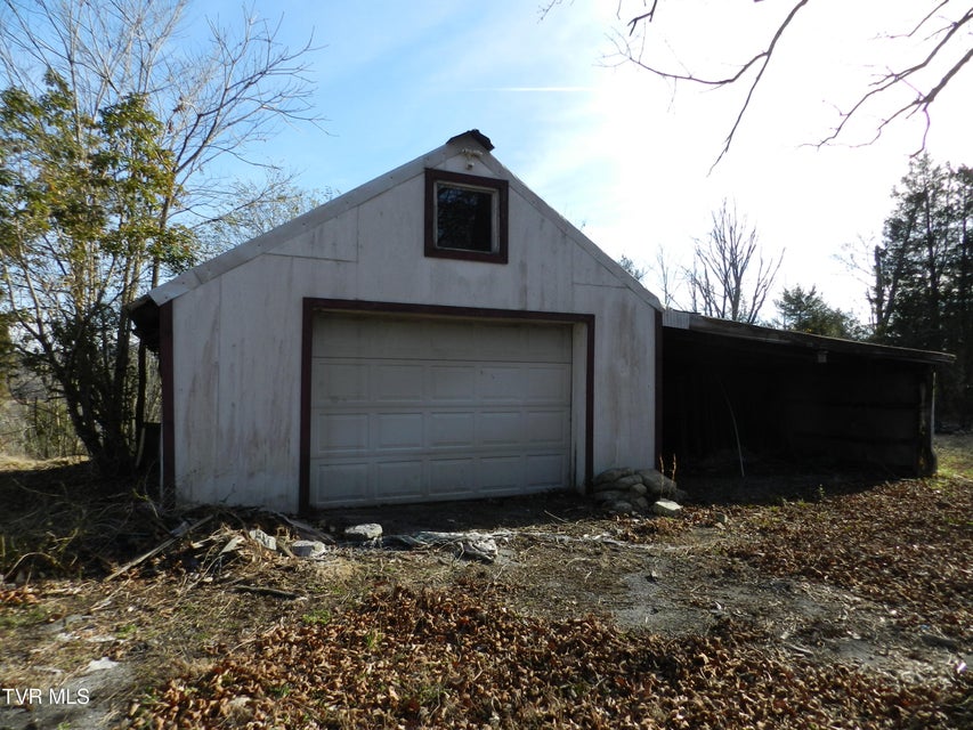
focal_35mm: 23
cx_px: 486
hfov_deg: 73.9
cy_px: 365
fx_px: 647
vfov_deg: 58.9
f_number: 3.4
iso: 160
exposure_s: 1/800
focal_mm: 4
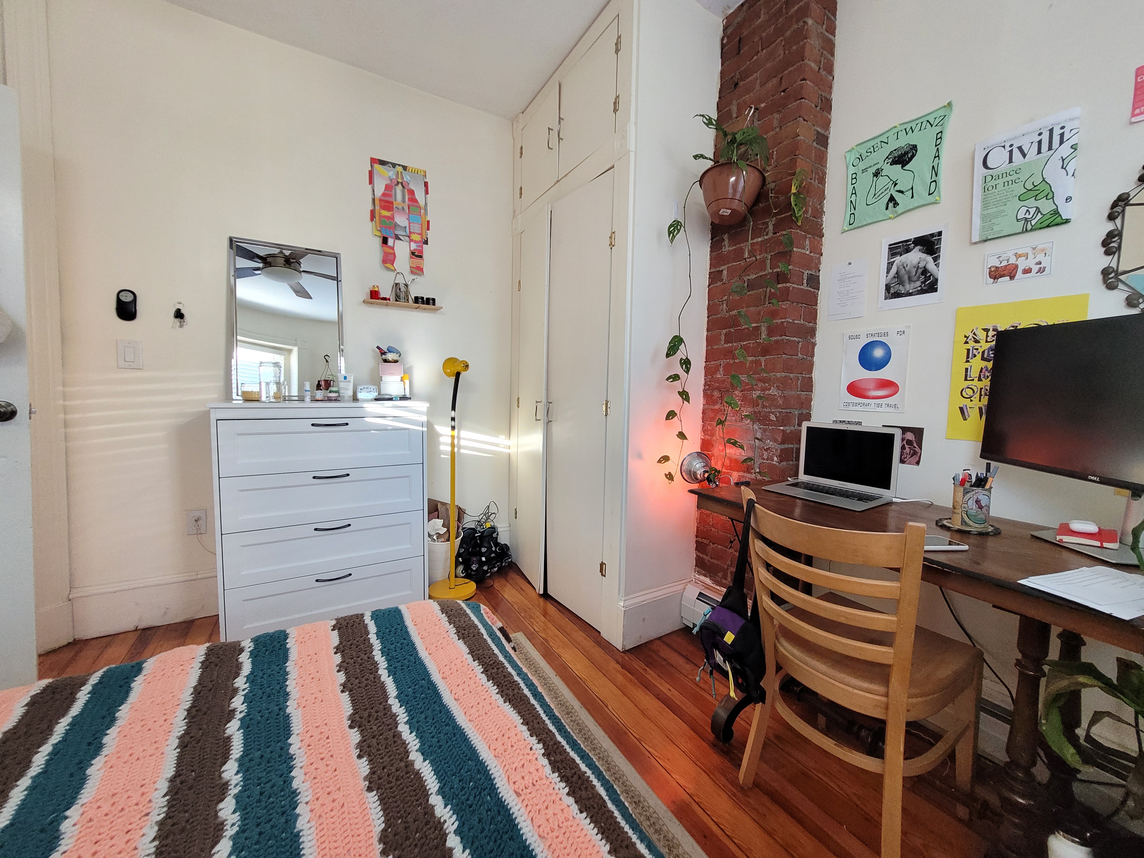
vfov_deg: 89.9
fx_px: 430
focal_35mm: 13
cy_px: 429
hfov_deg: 106.2
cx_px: 572
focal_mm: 1.74
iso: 320
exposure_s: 1/59
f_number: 2.2
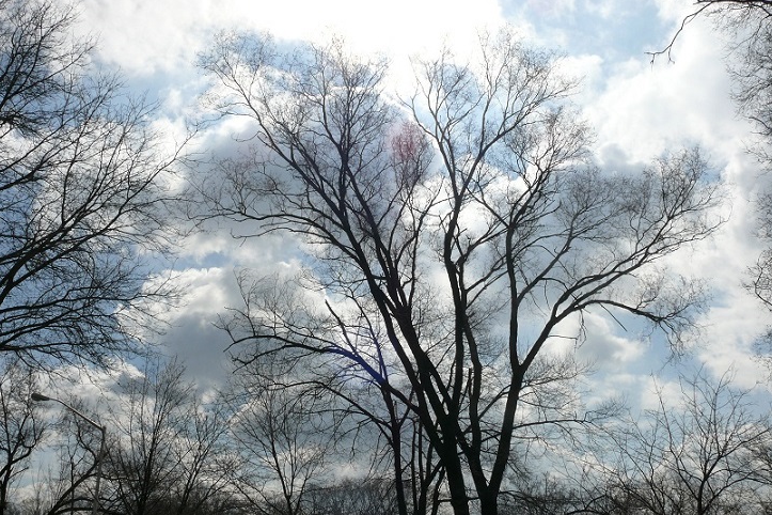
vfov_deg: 35.9
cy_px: 254
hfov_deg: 51.9
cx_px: 386
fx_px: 793
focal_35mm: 37
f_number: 9
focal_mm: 7.4
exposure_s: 1/500
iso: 100
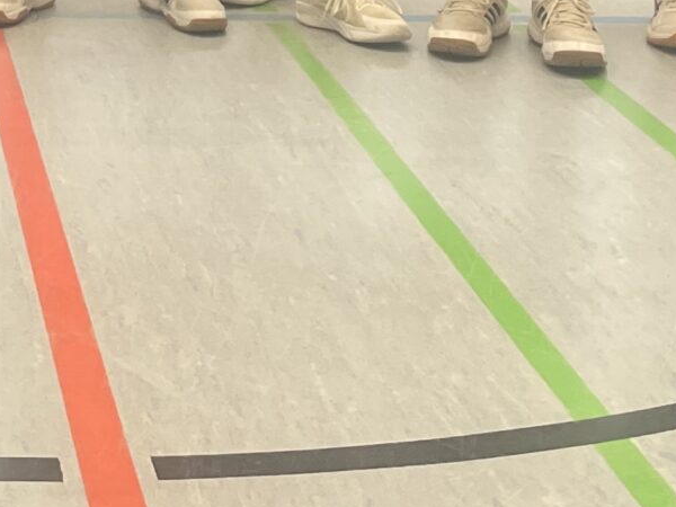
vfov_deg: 11.8
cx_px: 48
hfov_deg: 17.4
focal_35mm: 111
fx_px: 2168
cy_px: -533
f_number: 1.6
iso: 125
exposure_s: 1/121
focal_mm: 4.2
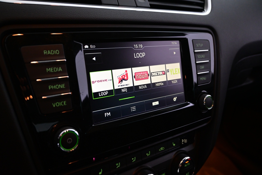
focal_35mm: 31
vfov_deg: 42.6
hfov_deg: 60.7
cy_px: 88
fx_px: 224
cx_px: 131
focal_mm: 20.5
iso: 1800
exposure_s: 1/30
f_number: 3.8
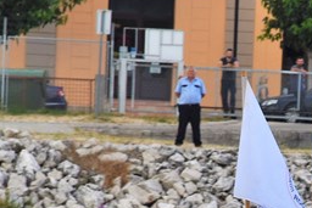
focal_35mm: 737
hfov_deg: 2.8
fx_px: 6394
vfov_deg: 1.9
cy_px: 300
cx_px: 358
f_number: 8
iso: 320
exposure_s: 1/250
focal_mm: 105
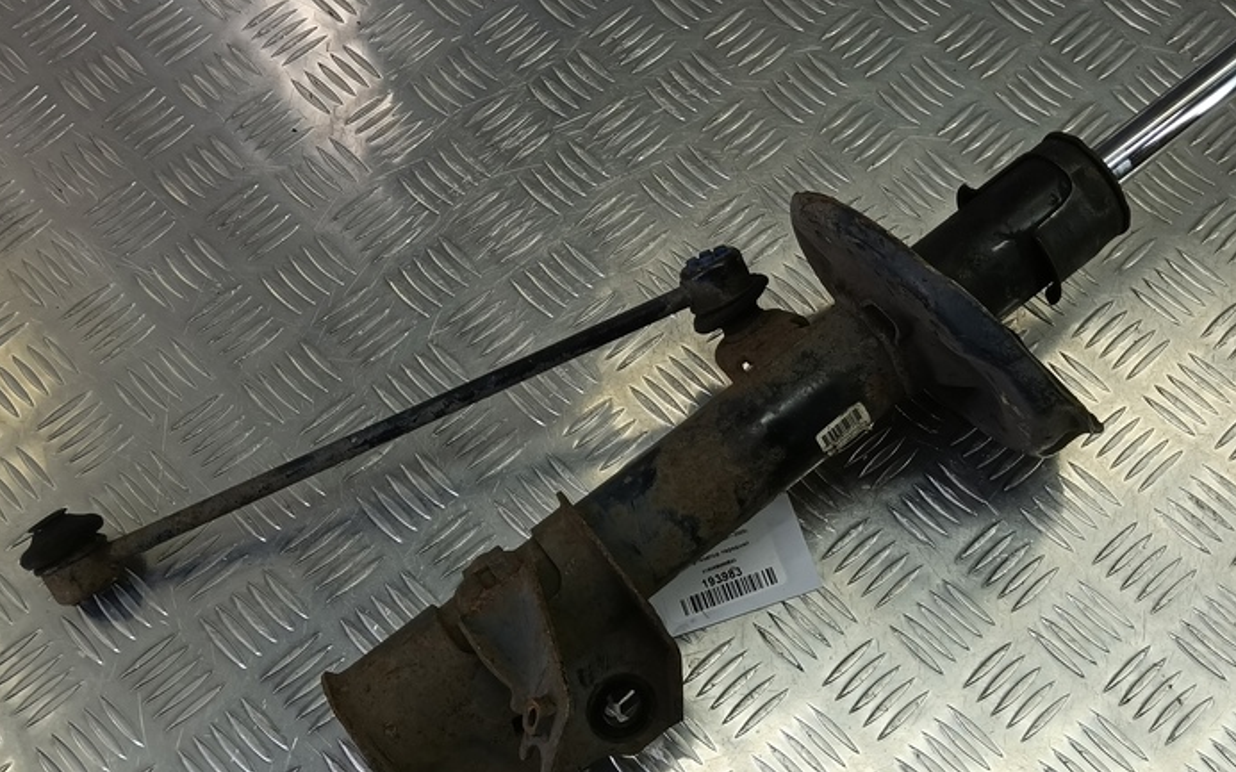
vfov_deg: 35.3
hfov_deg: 53.6
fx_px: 1213
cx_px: 746
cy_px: 374
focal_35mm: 36
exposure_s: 1/100
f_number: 1.6
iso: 126
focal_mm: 4.11
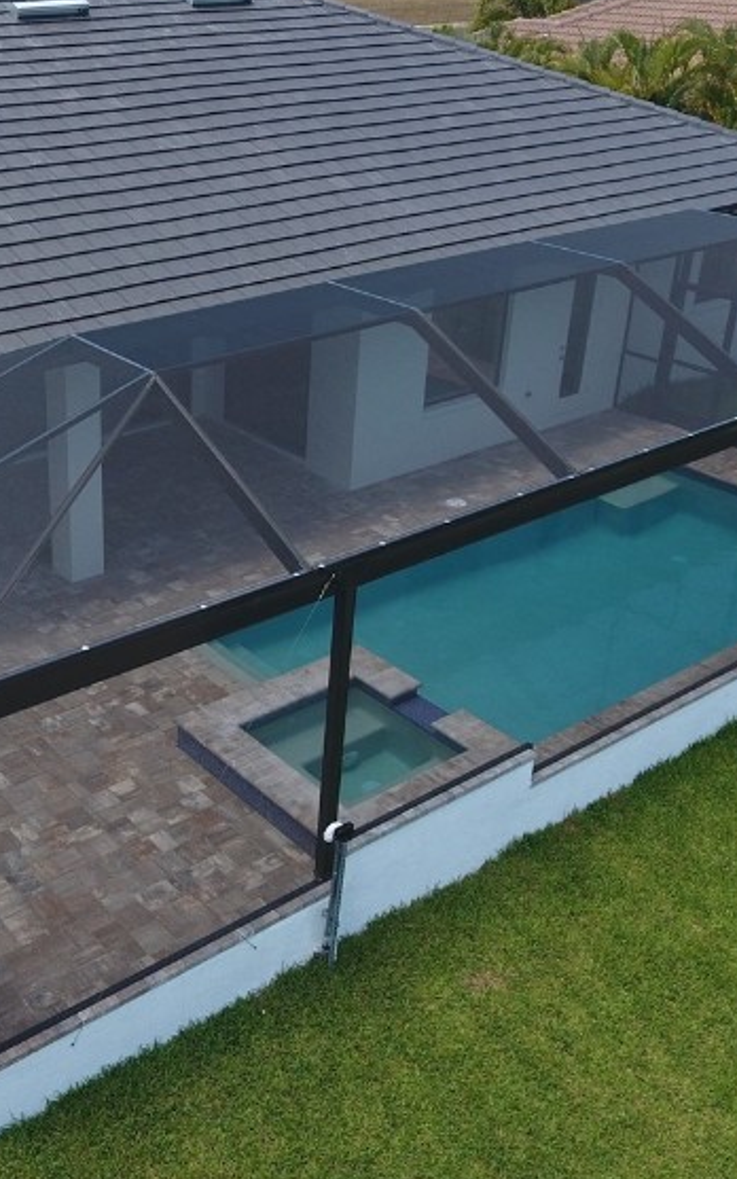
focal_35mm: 39
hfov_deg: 32.0
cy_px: 512
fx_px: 1254
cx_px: 159
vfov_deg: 50.3
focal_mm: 3.61
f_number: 2.8
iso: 100
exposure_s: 1/410
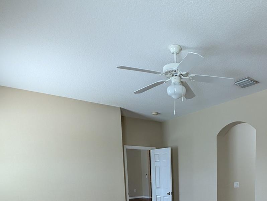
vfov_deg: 45.4
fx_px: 201
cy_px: 198
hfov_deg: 63.7
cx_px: 197
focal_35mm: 26
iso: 46
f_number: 2.2
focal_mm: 1.95
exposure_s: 1/51.7
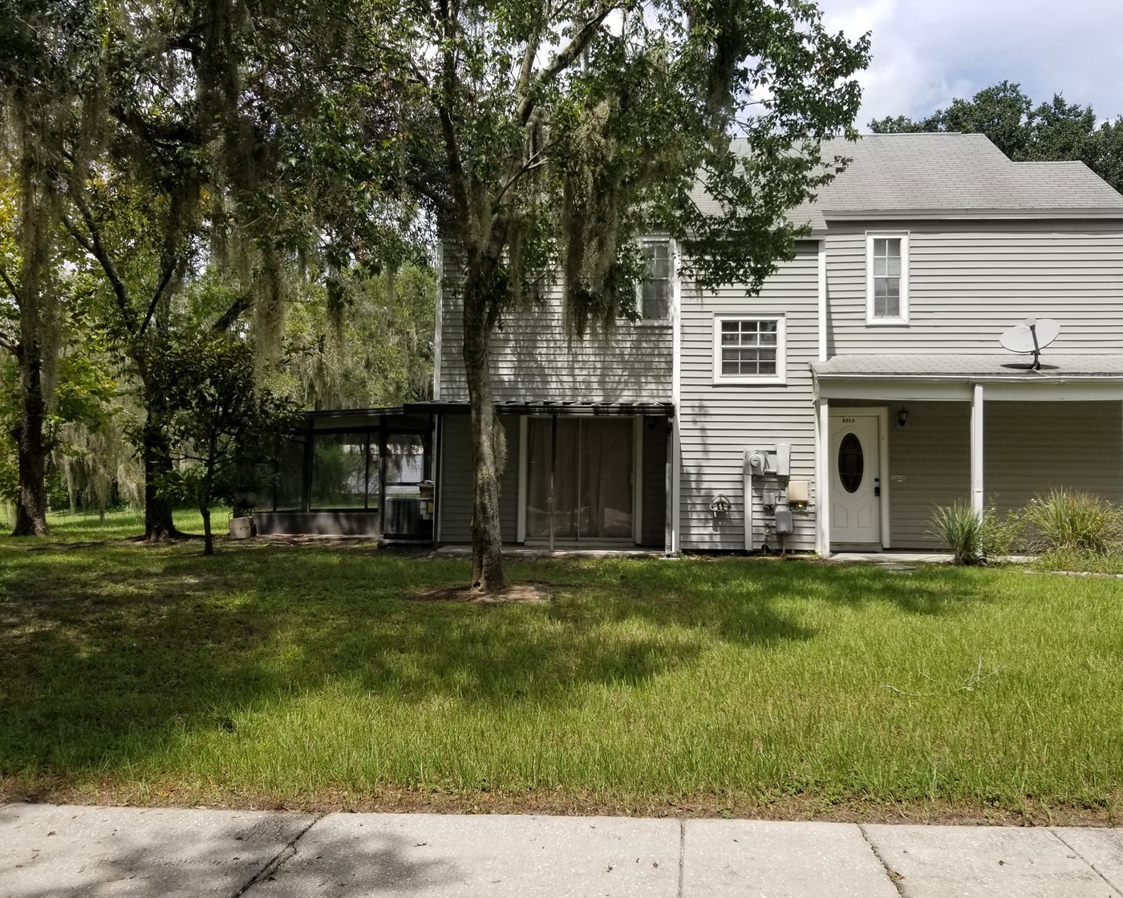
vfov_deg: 50.0
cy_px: 439
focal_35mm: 29
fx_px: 964
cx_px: 637
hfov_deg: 60.2
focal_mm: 4.3
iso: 50
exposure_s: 1/2256
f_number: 1.7
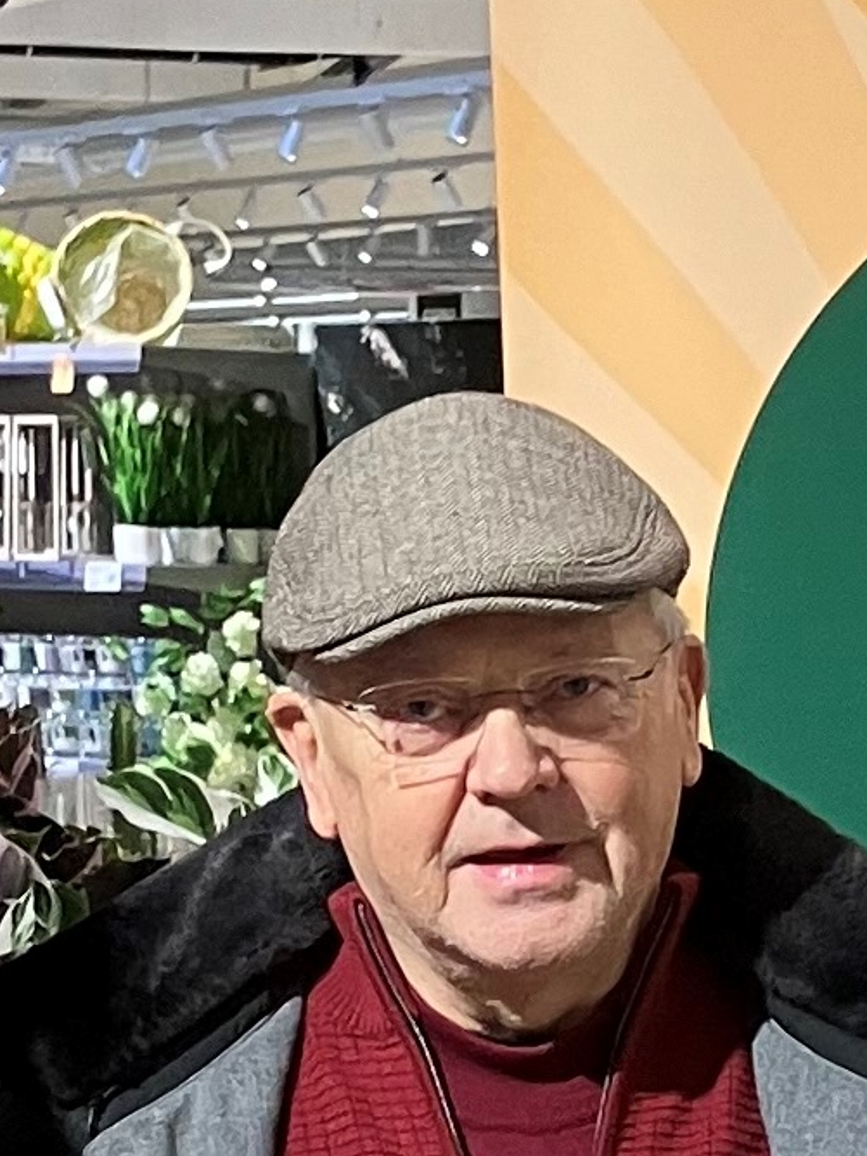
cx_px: 677
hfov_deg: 8.8
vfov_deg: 11.6
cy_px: 1198
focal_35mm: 169
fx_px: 5644
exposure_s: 1/60
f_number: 1.8
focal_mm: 3.99
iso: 100
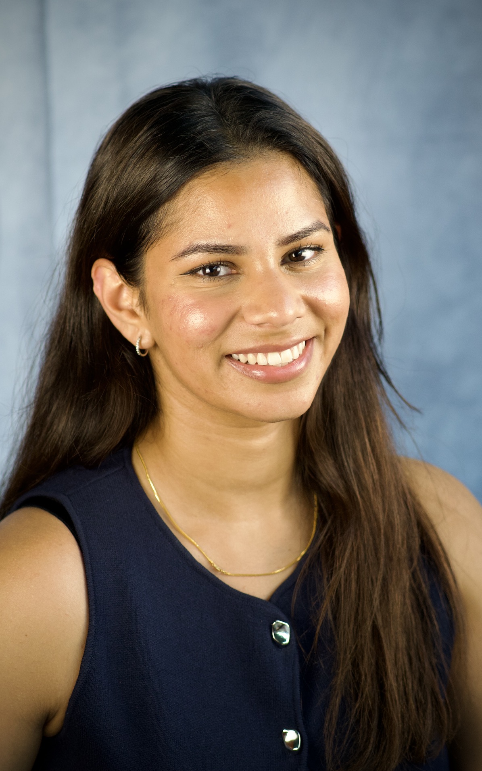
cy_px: 406
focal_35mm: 148
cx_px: 234
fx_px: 3102
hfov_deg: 8.9
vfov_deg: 14.2
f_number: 2.2
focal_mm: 85
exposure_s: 1/400
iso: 400
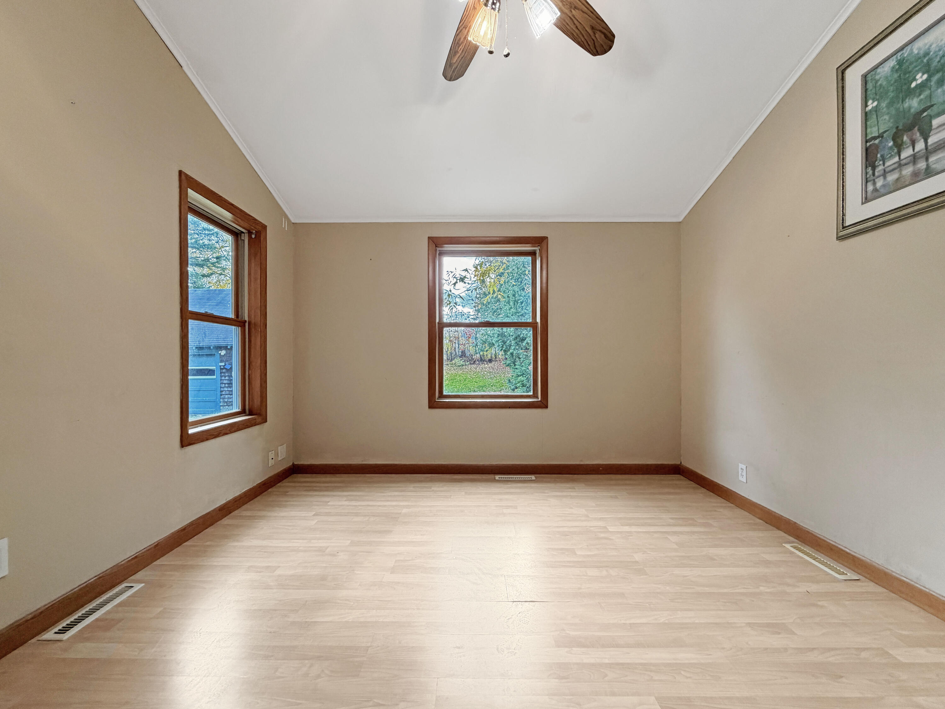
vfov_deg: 85.7
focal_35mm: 14
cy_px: 354
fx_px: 382
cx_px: 472
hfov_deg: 102.1
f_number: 2.2
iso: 160
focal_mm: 2.22
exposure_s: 1/120
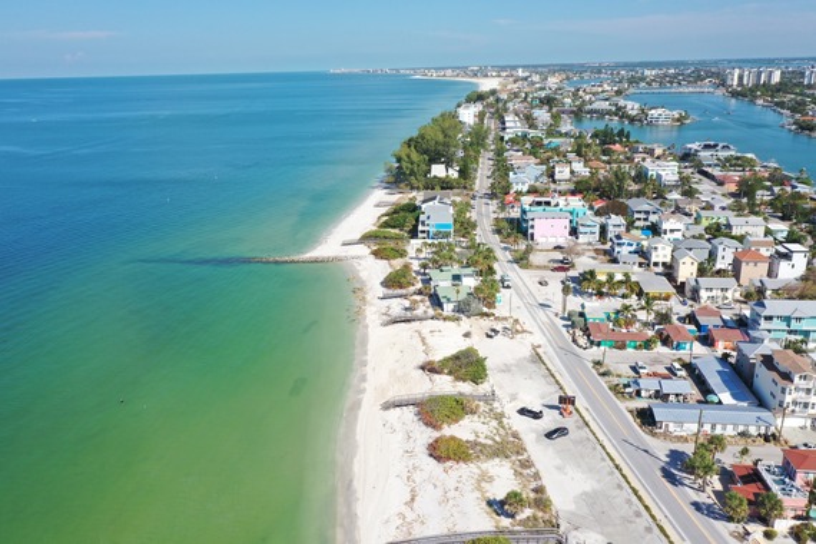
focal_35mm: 28
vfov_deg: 46.4
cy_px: 272
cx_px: 408
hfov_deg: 65.5
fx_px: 635
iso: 100
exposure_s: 1/160
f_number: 9
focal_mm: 10.26
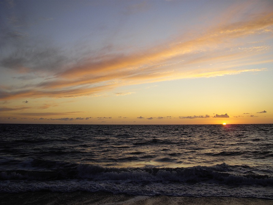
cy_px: 102
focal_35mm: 38
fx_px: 300
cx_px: 136
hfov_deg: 49.0
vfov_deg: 37.7
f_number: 8
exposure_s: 1/50
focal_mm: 7.9
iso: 64
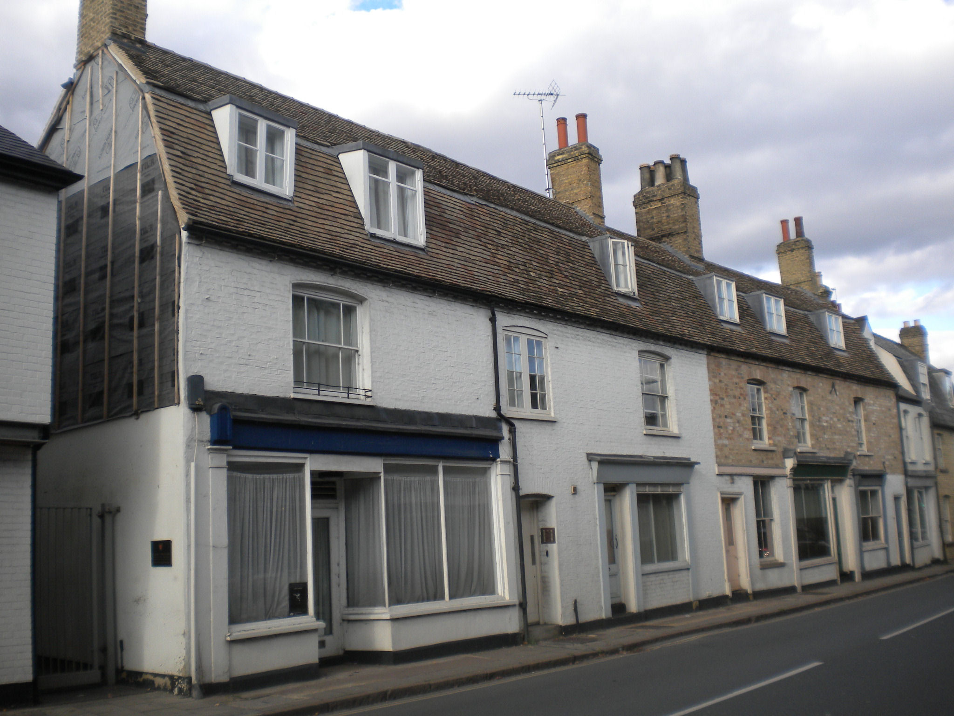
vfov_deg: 40.7
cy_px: 358
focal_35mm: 35
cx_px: 477
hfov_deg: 52.6
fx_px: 965
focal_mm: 6.3
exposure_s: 1/272
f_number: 4.6
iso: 80
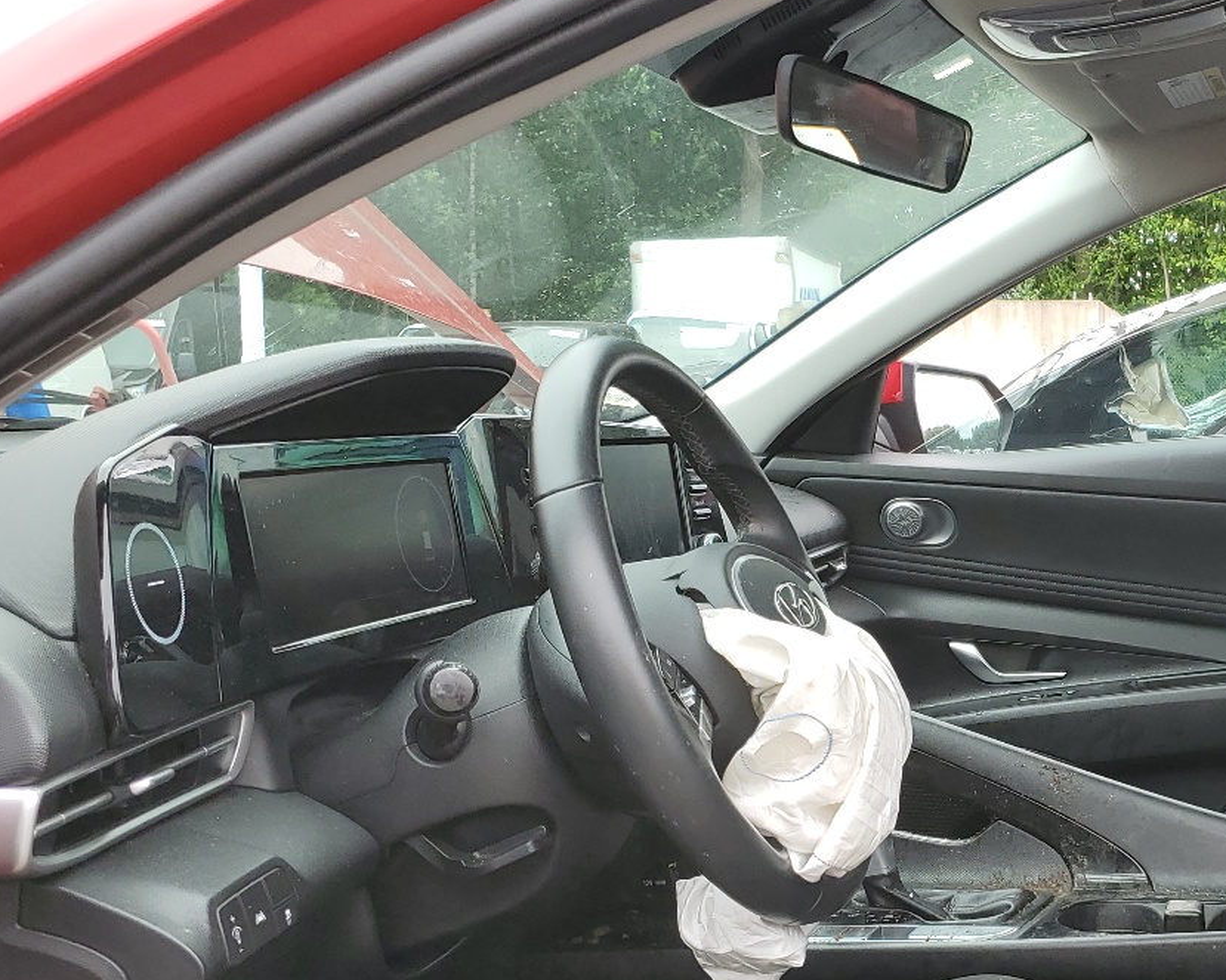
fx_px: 1778
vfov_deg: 30.2
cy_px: 758
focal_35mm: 49
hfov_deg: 36.1
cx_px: 1059
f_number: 1.5
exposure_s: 1/400
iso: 50
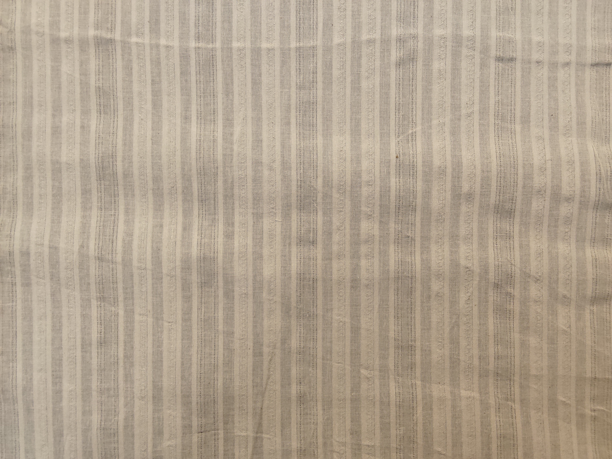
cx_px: 306
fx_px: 460
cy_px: 230
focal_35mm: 26
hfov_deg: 67.3
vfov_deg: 53.1
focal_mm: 2.78
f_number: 2
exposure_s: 1/100
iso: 125
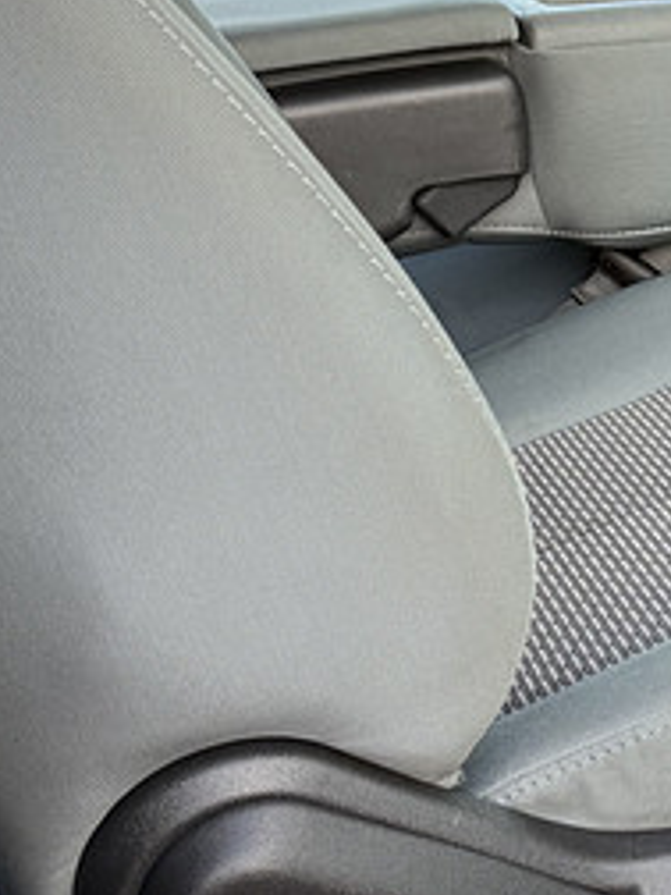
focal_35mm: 73
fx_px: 1887
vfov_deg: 26.7
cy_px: 401
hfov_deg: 18.3
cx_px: 955
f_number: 1.78
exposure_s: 1/251
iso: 100
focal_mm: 6.76
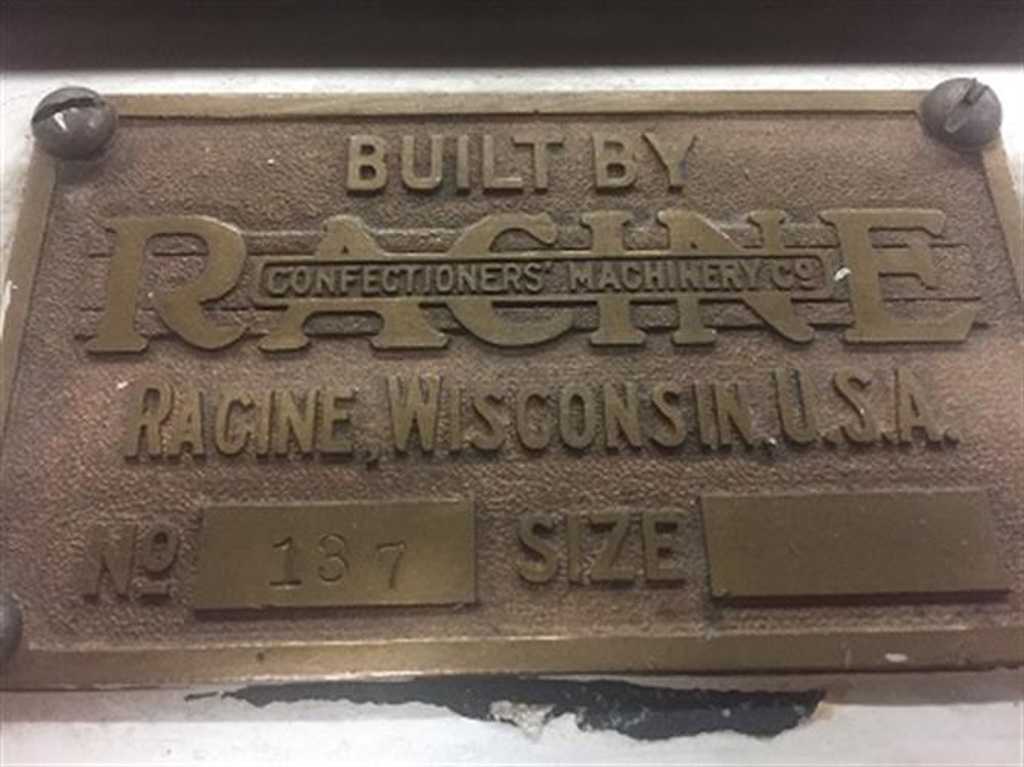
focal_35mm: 29
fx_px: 858
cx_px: 512
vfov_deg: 48.2
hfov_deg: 61.7
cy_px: 384
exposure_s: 1/30
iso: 250
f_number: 2.2
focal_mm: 4.15
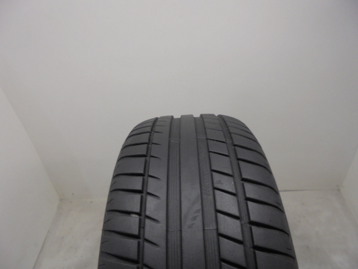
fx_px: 269
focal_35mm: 26
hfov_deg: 67.3
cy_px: 134
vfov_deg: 53.1
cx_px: 179
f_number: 3.5
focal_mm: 4.6
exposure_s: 1/30
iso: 100
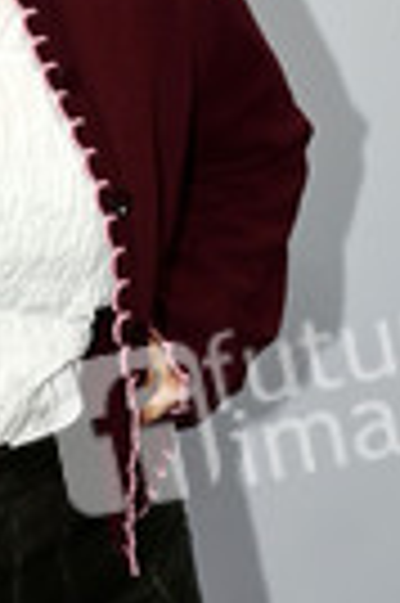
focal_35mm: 122
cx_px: -130
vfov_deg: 16.8
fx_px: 2038
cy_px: 184
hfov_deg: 10.9
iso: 1600
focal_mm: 41
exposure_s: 1/200
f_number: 5
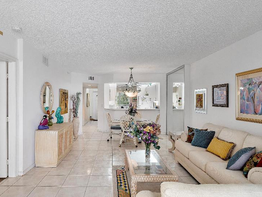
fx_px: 174
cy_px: 103
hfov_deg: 73.6
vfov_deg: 58.8
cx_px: 114
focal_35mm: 23
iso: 160
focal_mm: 10
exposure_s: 1/3
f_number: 11
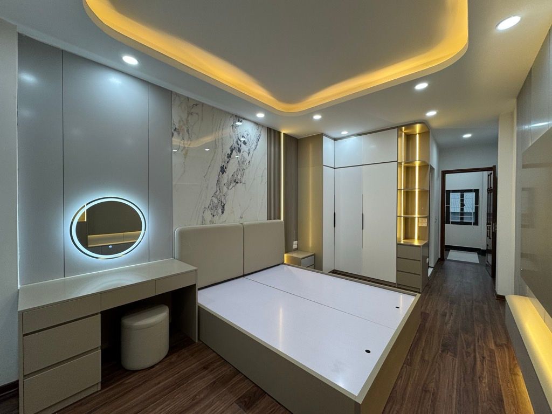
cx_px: 276
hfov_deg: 102.1
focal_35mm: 14
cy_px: 207
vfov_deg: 85.7
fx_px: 223
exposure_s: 1/100
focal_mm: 2.22
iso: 100
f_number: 2.2
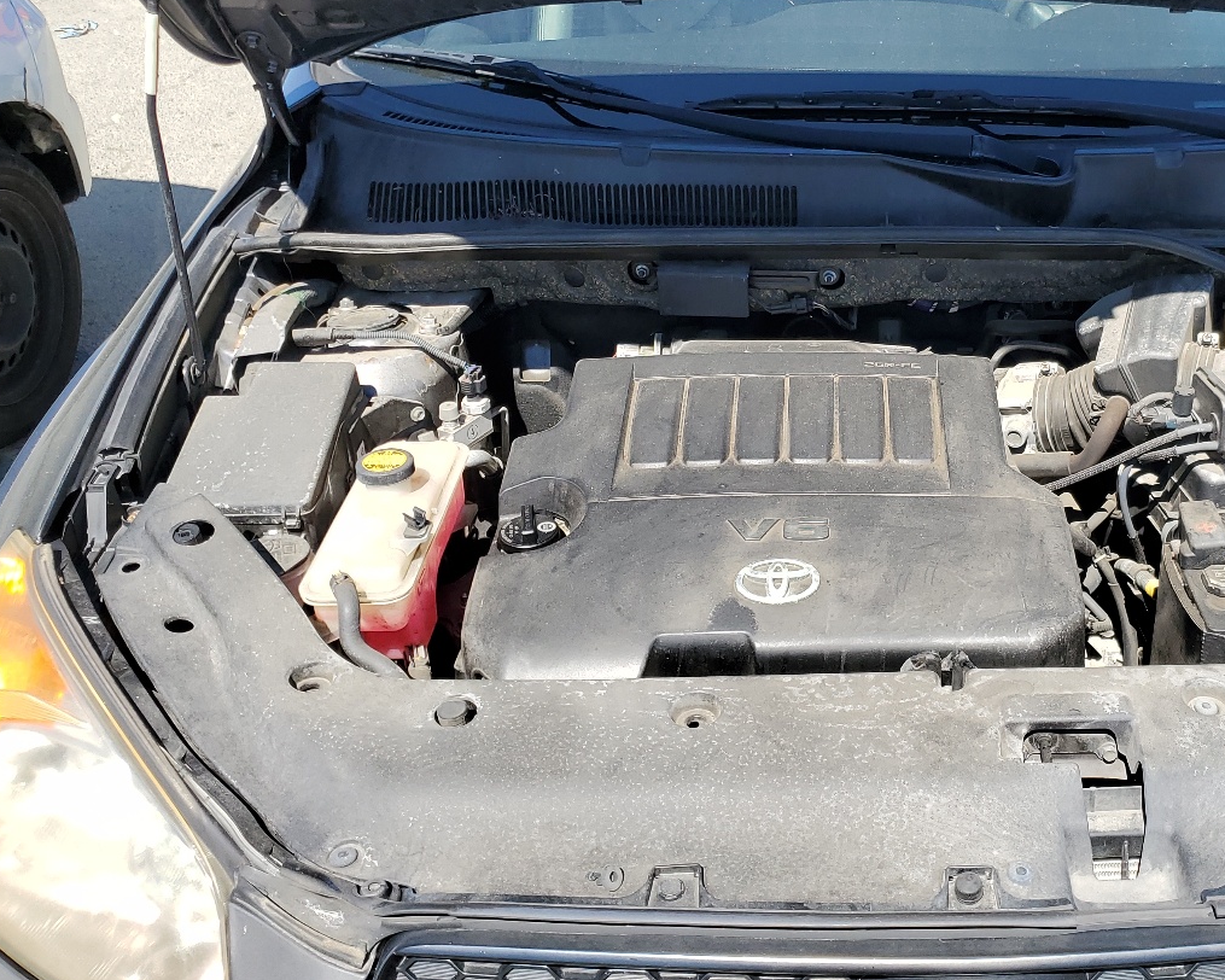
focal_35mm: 40
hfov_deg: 44.0
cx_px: 947
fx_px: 1450
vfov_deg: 37.2
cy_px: 387
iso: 50
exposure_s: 1/1429
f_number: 1.5
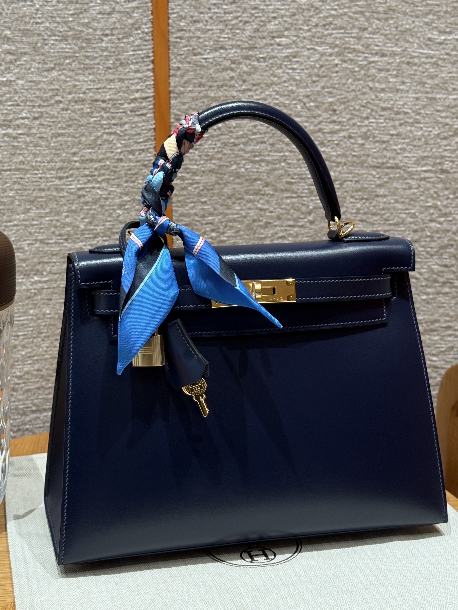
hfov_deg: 24.4
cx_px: 199
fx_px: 1059
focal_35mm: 60
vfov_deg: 32.2
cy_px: 298
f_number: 1.78
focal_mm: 6.76
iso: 100
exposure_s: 1/68
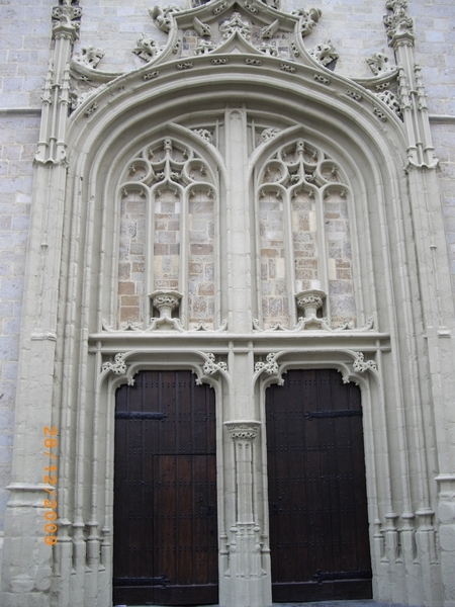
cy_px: 304
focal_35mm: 38
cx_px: 228
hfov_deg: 37.7
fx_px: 666
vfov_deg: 49.0
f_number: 2.8
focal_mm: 7.9
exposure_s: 1/80
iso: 100
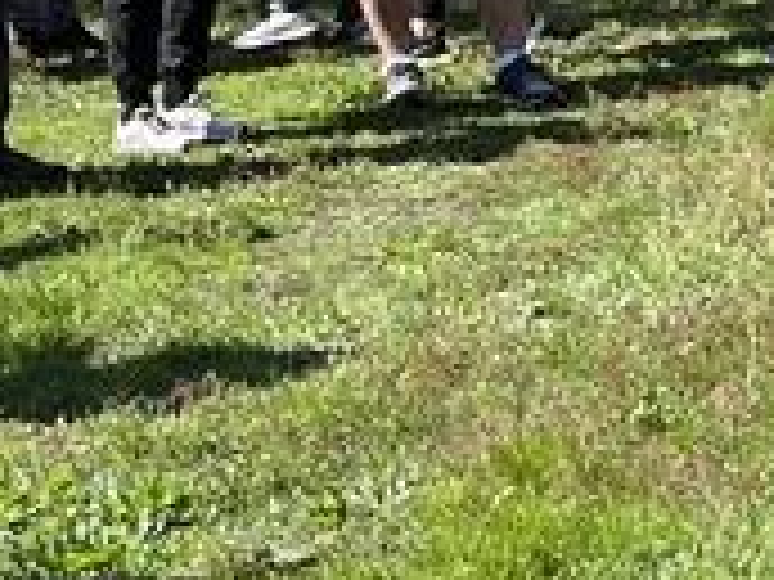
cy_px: 175
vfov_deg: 8.2
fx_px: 4047
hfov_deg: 9.9
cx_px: 1665
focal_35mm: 181
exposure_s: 1/1422
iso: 50
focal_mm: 5.1
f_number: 1.6
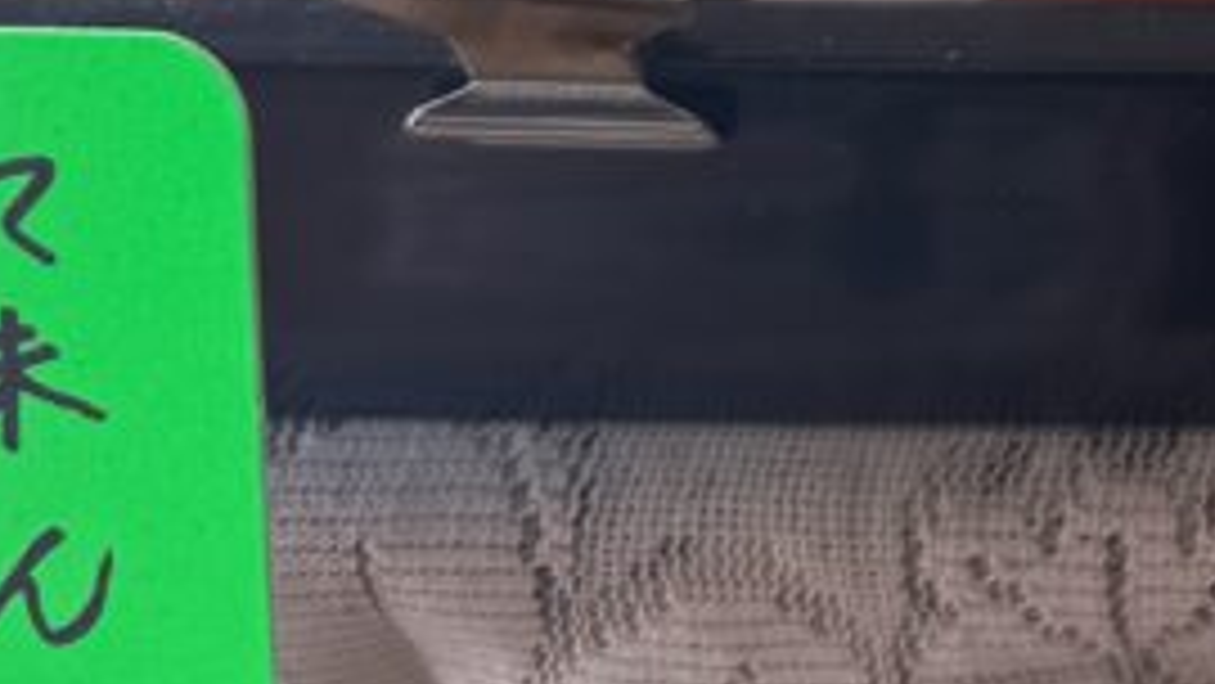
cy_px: -864
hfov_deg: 14.3
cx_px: 2466
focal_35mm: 124
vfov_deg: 9.0
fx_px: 3996
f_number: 1.78
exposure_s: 1/210
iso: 64
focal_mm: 6.76
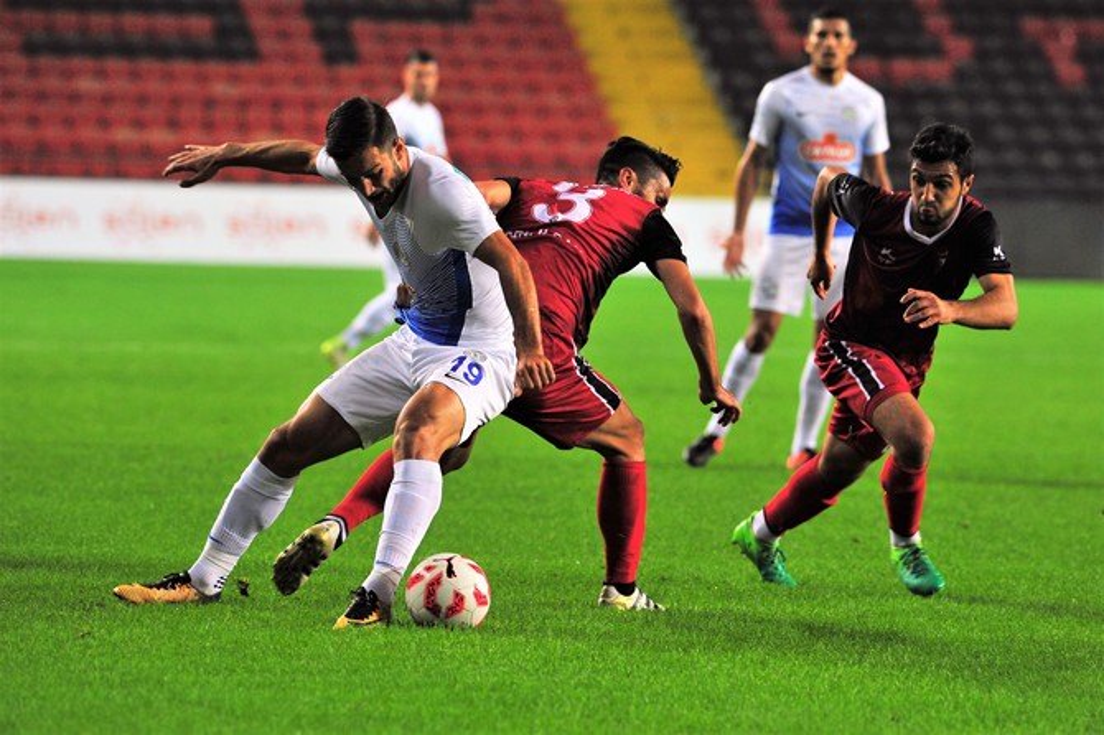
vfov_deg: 4.6
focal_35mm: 300
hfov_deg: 6.9
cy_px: 368
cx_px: 552
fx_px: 9195
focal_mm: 300
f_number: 7.1
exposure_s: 1/640
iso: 1250
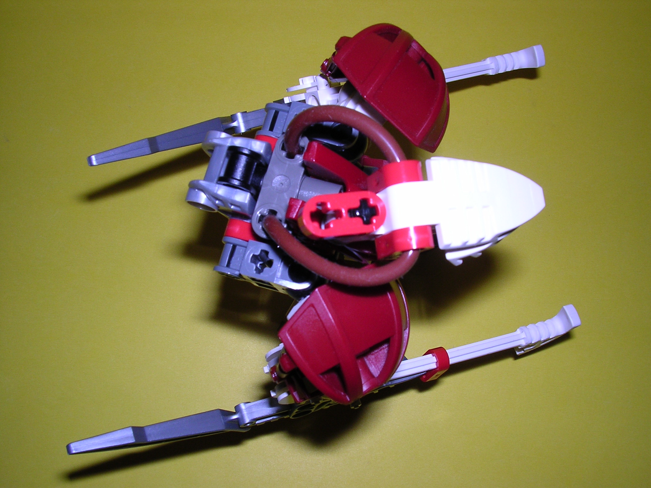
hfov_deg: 49.0
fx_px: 715
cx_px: 326
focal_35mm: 38
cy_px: 244
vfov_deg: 37.7
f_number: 5.6
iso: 100
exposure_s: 1/60.1
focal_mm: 5.8
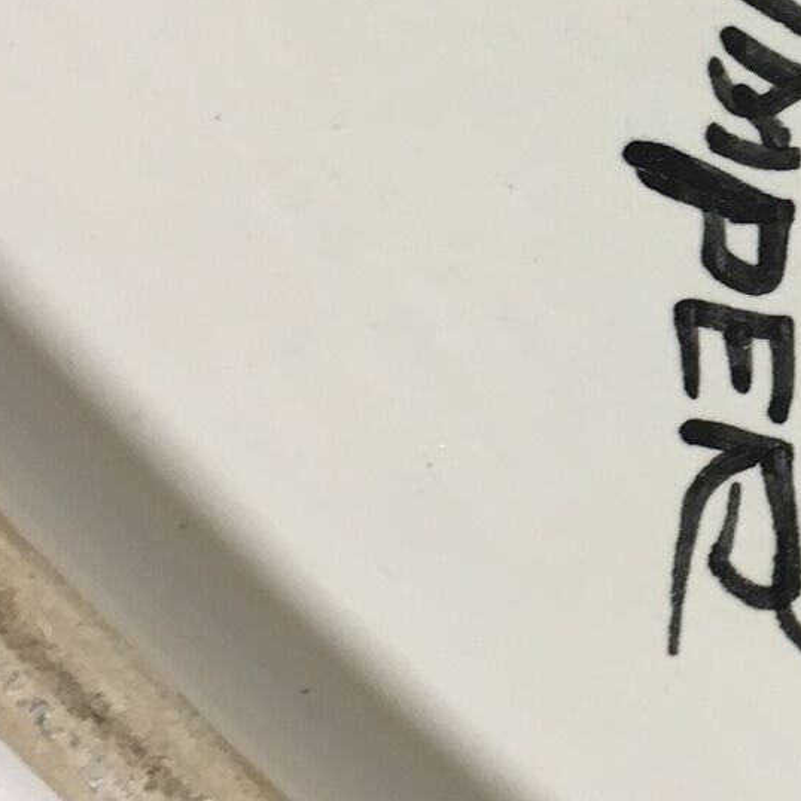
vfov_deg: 17.9
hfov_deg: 17.3
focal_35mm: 96
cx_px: 960
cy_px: 141
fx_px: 2513
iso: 64
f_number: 2.2
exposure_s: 1/33
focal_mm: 4.15
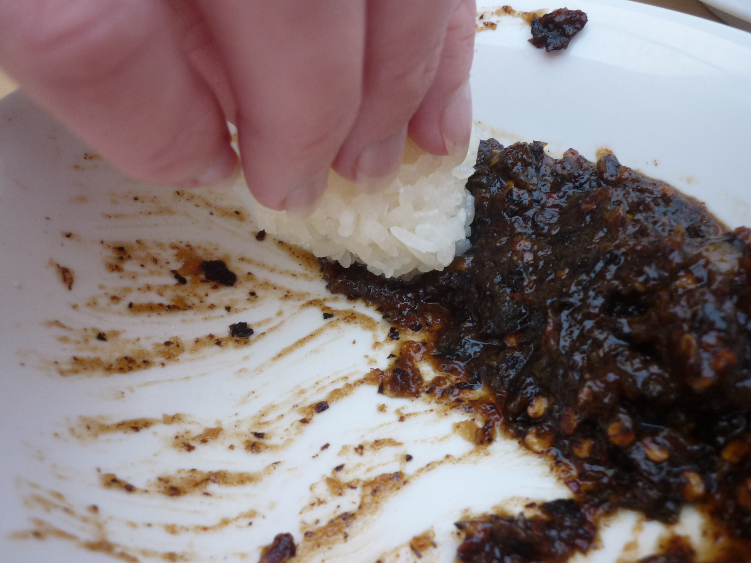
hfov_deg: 55.4
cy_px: 282
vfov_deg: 42.9
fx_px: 716
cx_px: 376
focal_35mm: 33
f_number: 2.8
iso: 125
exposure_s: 1/30
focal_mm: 5.5
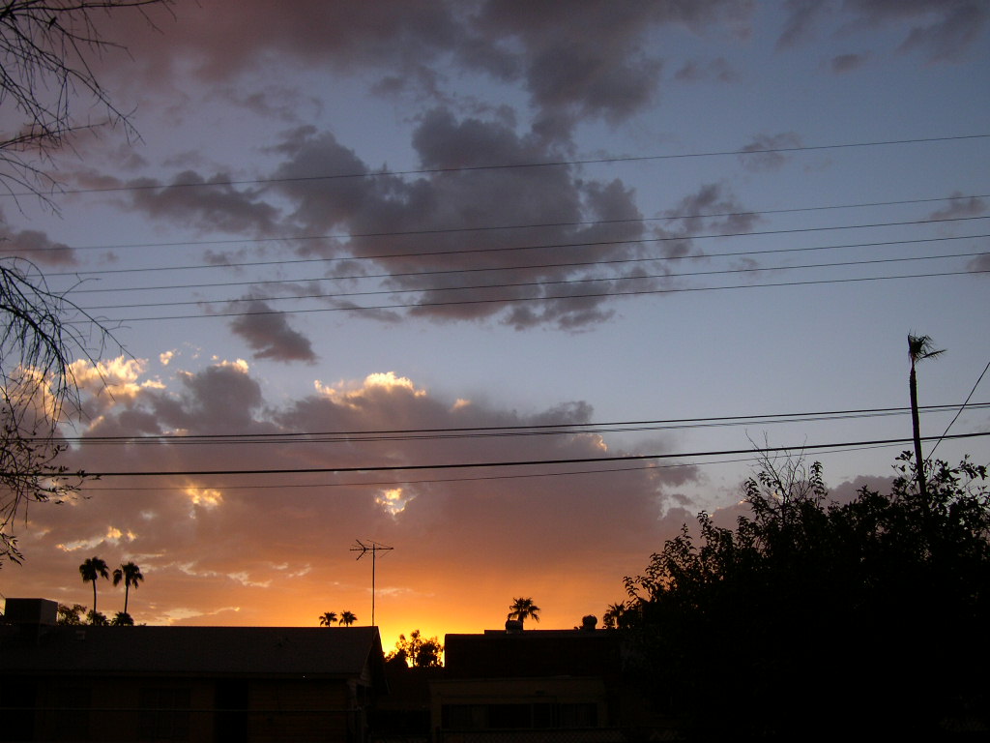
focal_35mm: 38
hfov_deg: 49.0
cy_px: 372
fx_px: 1087
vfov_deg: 37.7
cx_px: 495
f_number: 2.8
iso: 100
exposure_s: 1/423
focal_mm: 8
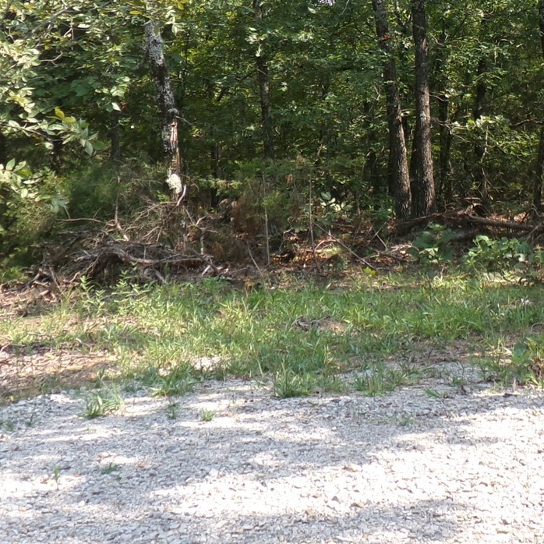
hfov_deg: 19.2
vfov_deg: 19.0
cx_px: 363
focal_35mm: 90
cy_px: 55
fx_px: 1600
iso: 100
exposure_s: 1/200
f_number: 4
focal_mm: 6.6
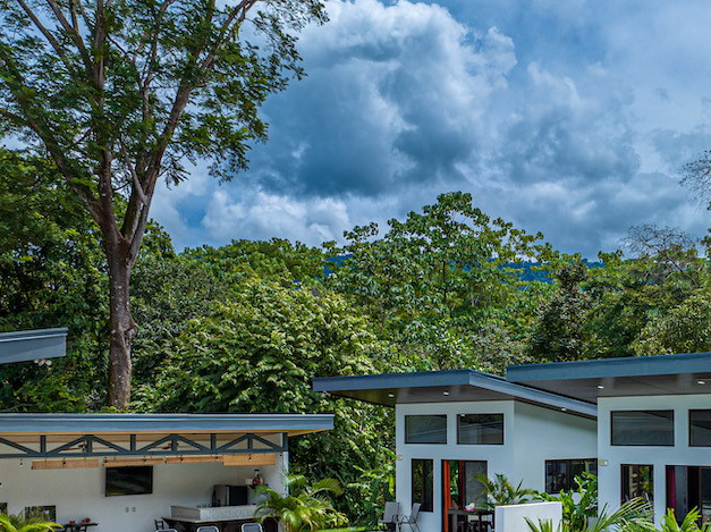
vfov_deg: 29.0
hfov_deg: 37.9
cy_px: 424
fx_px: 1005
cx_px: 541
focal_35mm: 49
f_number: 2.8
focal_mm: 12.29
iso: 120
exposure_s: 1/6400
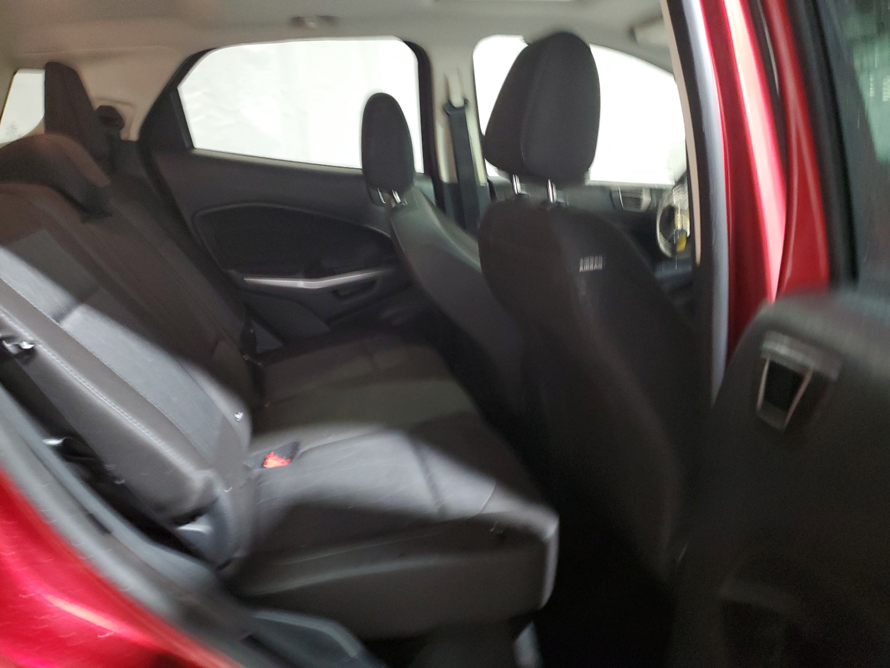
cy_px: 334
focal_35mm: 26
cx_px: 445
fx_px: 668
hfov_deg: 67.3
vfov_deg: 53.1
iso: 330
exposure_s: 1/24
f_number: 1.5
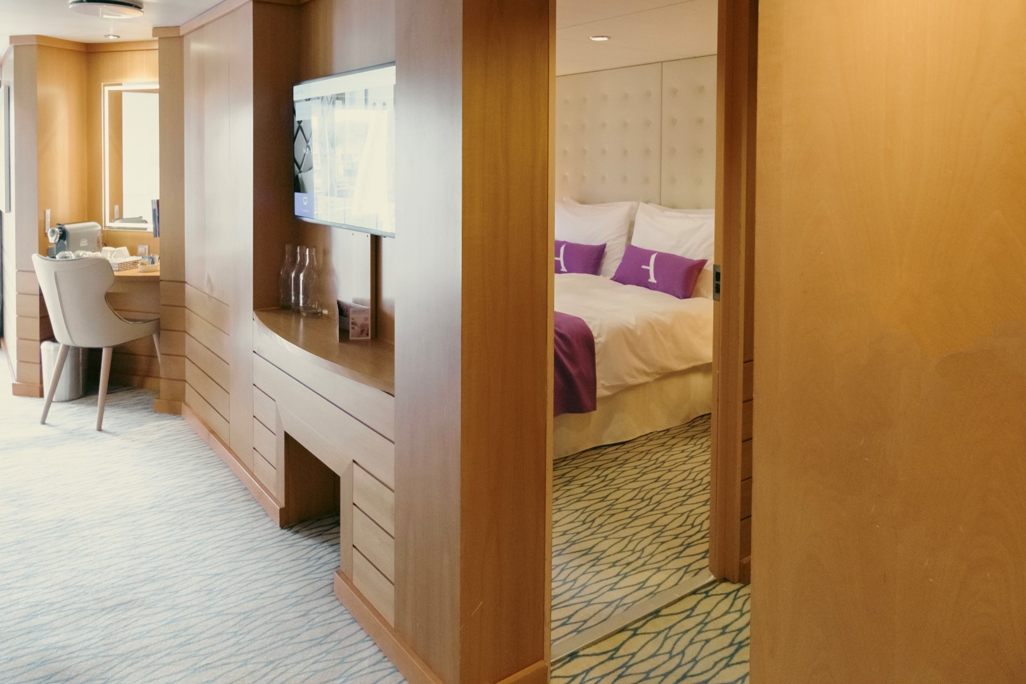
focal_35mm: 24
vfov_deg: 53.1
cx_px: 513
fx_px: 684
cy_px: 342
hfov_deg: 73.7
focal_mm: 16
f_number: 4
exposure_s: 1/200
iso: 3200
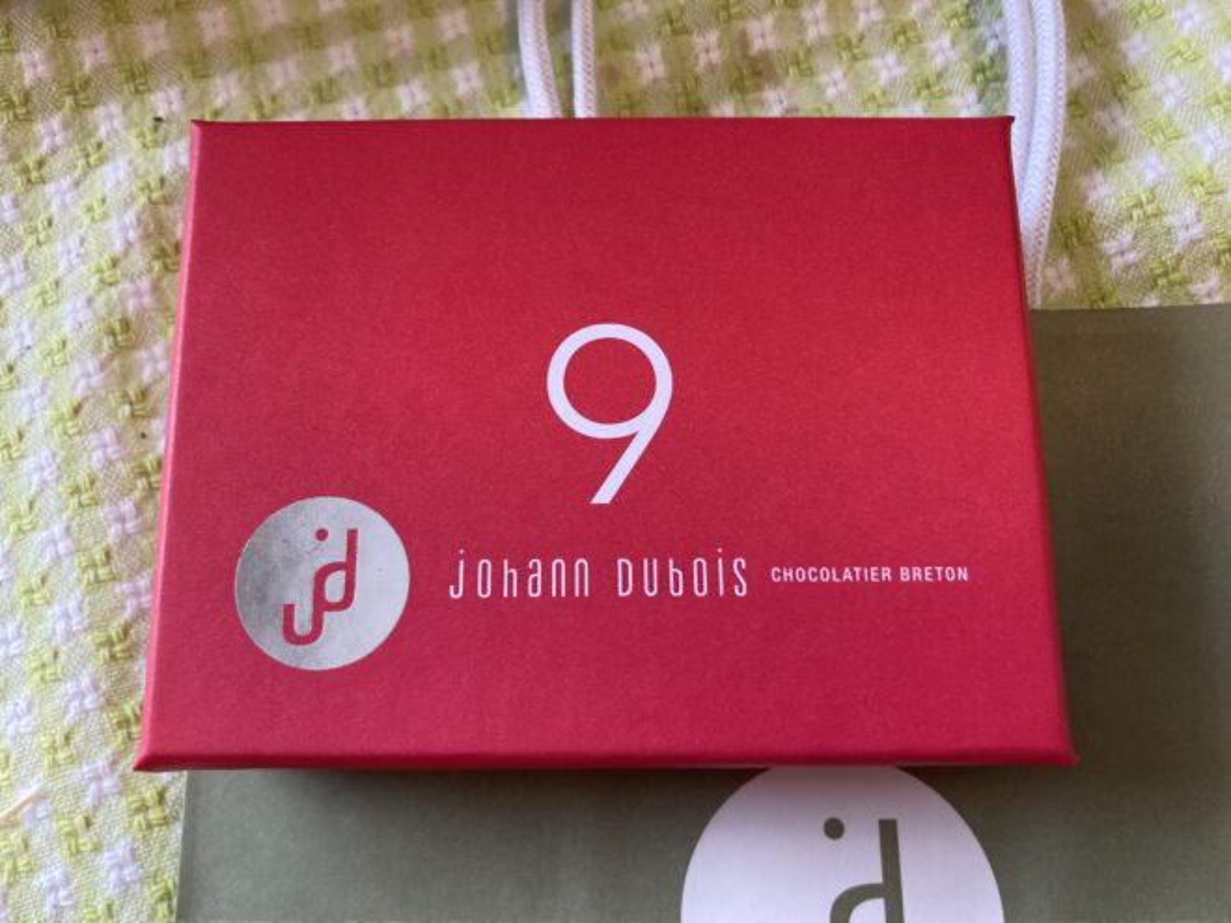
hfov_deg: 63.4
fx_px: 996
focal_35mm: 28
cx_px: 616
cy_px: 462
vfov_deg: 49.7
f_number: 1.8
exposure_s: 1/120
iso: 80
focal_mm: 3.99
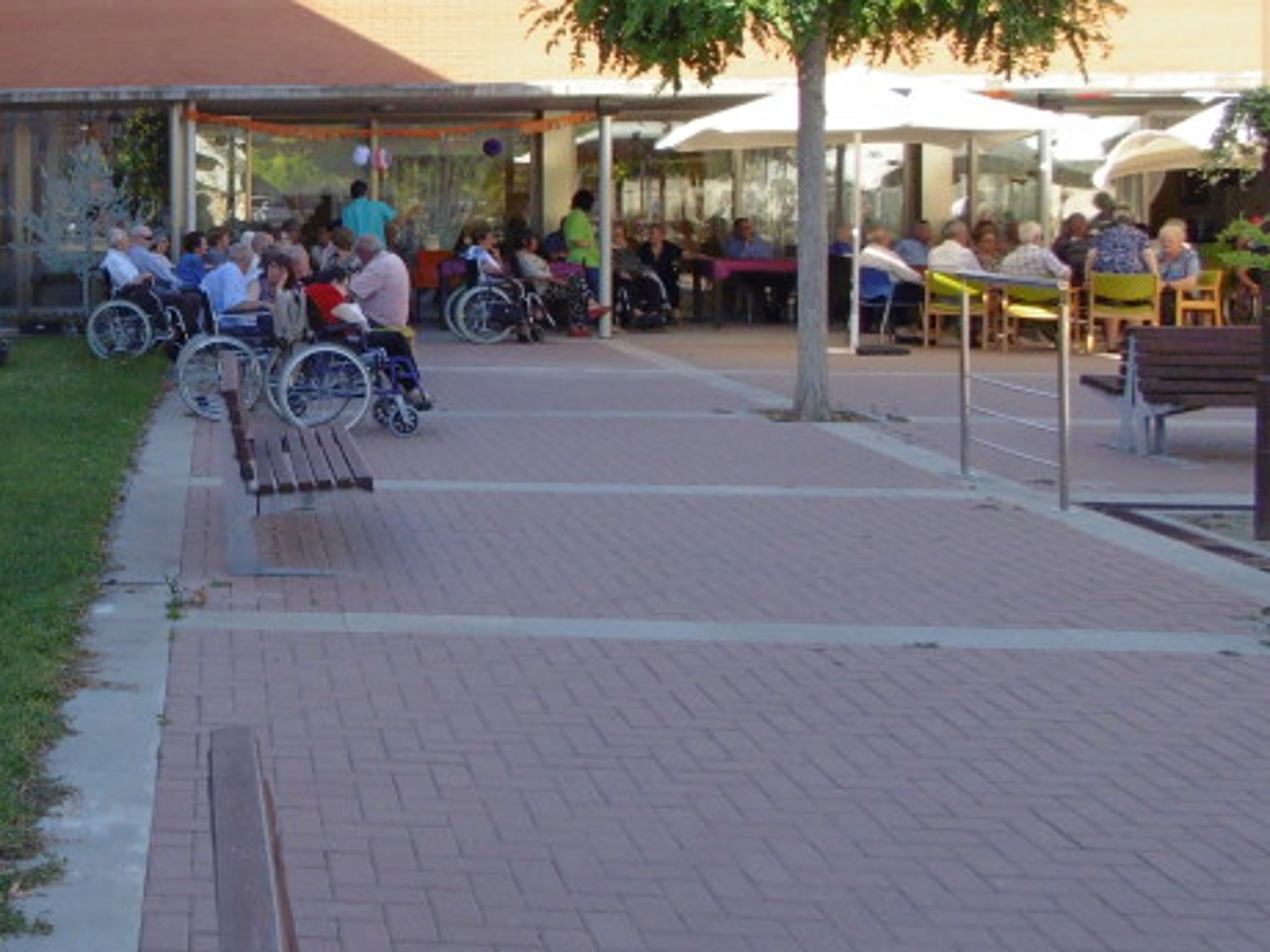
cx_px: -11
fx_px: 1798
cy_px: 243
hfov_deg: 35.1
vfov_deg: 29.2
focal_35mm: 49
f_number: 3
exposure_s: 1/320
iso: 100
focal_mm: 4
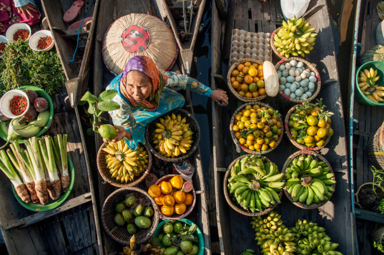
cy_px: 128
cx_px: 192
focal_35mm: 26
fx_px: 272
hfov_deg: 70.5
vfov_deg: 50.3
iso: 200
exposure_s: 1/80
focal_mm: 17
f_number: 7.1
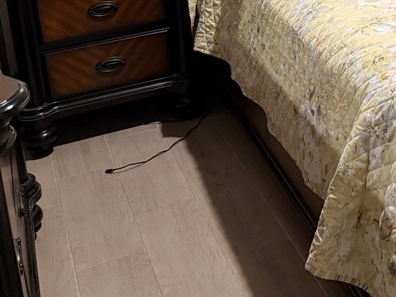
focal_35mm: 67
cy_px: -43
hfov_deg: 26.7
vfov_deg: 20.7
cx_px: 433
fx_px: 767
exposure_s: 1/60
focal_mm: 6.76
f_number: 1.78
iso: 640
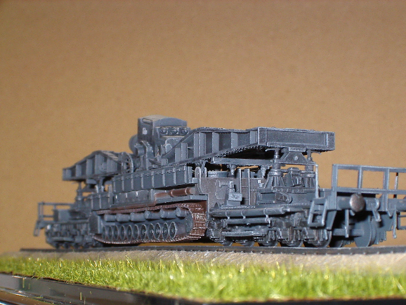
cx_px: 203
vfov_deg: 13.0
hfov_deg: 17.3
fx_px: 1337
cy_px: 152
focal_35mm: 114
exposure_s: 1/125
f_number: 9
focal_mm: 17.4
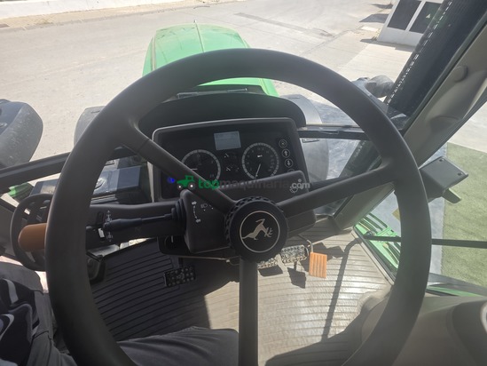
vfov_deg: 89.9
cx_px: 244
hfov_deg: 106.2
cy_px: 183
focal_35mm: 13
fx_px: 183
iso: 20
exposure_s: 1/299
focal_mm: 2.2
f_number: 1.9
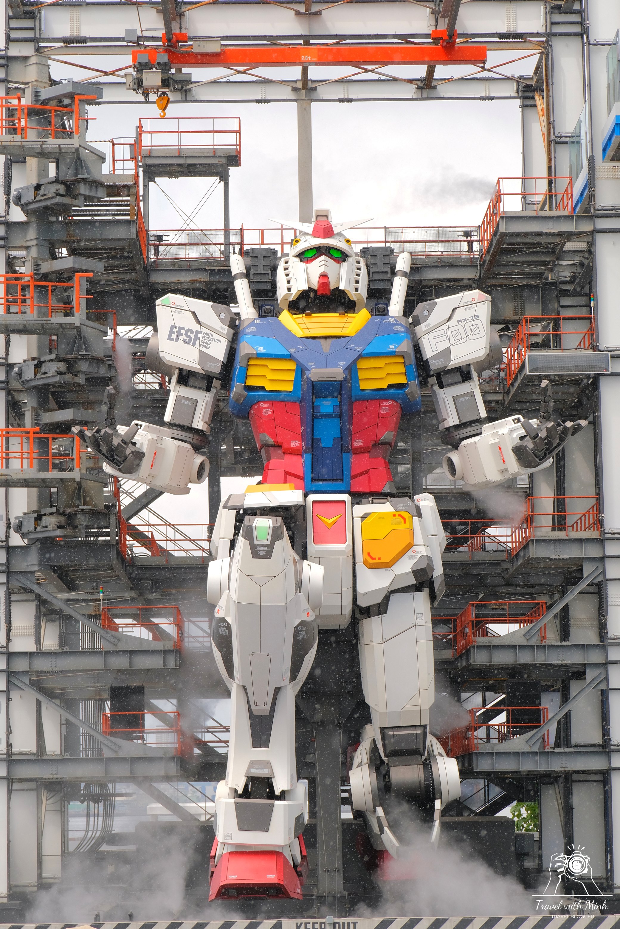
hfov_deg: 13.0
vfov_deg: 19.5
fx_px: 2712
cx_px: 310
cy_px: 464
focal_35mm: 105
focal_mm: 70
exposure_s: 1/1300
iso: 800
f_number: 6.3
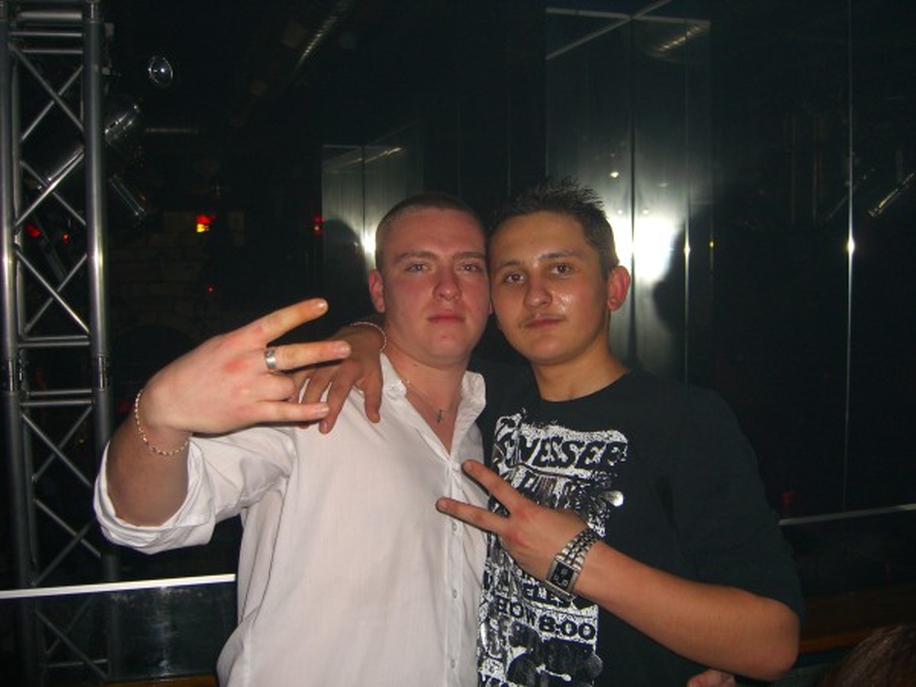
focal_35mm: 38
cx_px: 458
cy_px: 344
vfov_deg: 37.7
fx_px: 1006
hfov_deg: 49.0
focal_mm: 7.9
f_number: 2.8
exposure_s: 1/60
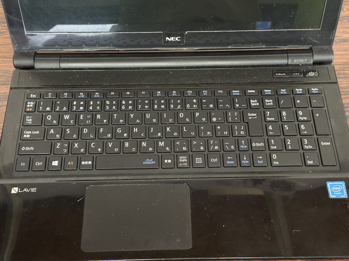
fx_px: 484
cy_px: 130
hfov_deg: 39.7
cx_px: 174
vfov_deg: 30.3
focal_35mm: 48
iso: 640
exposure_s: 1/20
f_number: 1.78
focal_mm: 6.86
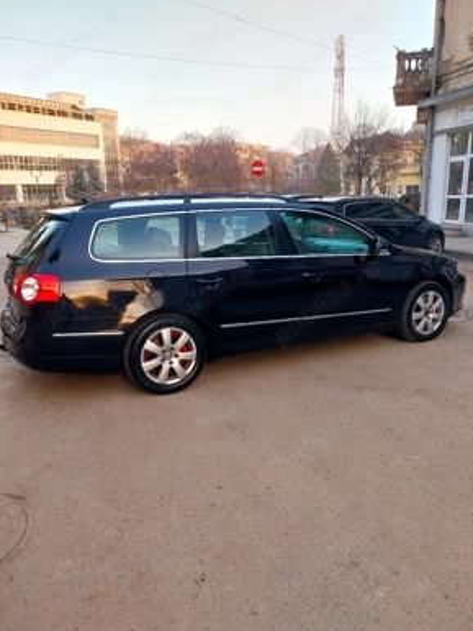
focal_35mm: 27
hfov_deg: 51.4
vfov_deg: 65.3
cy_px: 323
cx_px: 232
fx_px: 492
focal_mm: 4
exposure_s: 1/50
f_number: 1.8
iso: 32
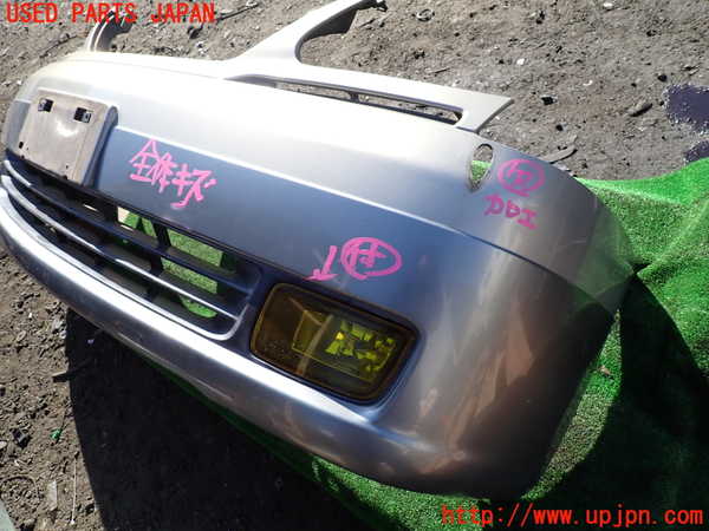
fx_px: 512
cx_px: 354
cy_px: 266
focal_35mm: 25
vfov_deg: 54.9
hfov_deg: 69.4
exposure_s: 1/640
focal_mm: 4.5
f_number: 2.8
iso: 100
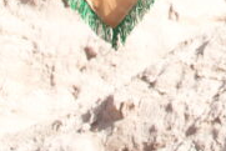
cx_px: 537
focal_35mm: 395
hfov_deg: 5.1
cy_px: -247
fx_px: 2482
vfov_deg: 3.4
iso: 1250
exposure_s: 1/1000
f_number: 11
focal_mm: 70
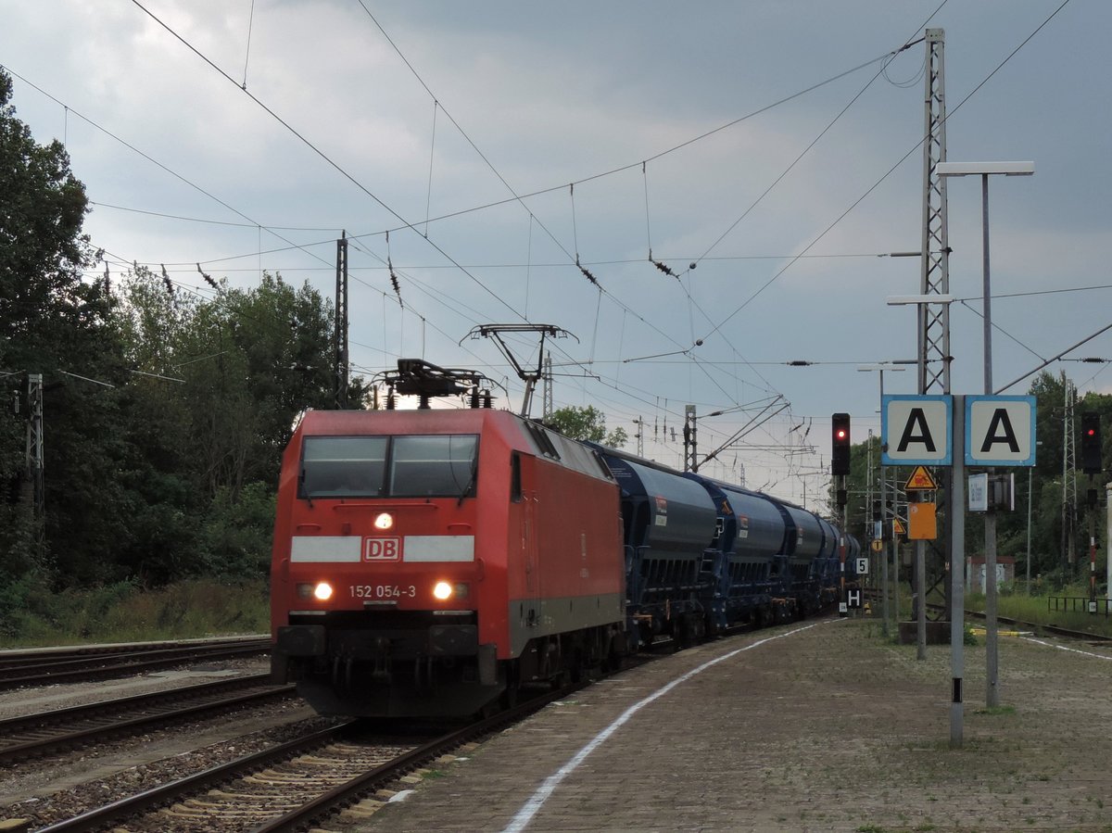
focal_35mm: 55
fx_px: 1766
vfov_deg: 26.5
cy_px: 416
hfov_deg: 34.9
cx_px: 556
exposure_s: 1/125
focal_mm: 9.8
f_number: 3.7
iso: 80
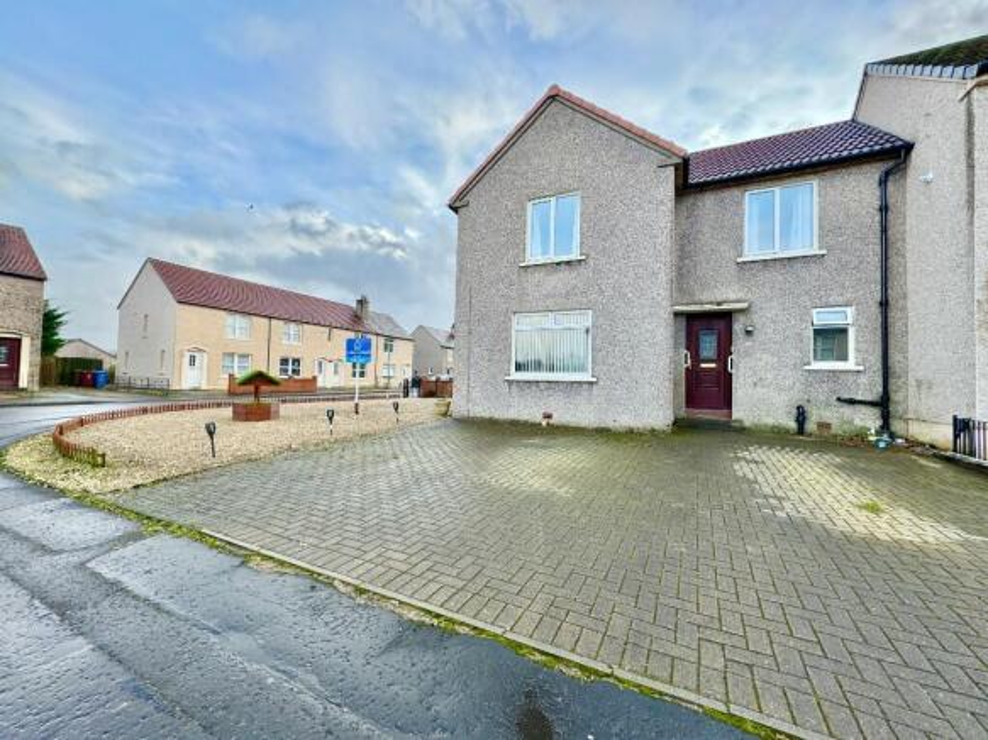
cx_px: 494
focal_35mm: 14
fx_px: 400
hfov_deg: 102.1
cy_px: 370
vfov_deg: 85.7
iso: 40
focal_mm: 2.22
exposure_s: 1/204
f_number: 2.2
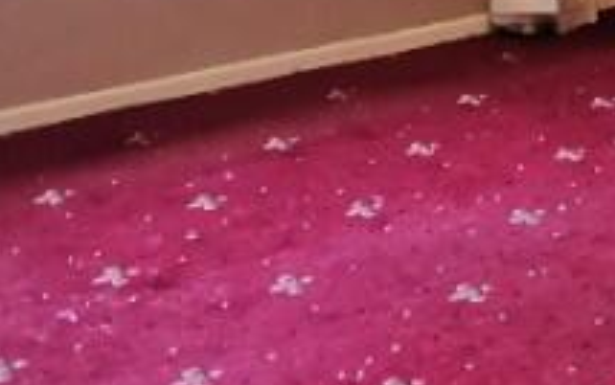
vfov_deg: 15.0
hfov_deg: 23.2
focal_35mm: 81
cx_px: 756
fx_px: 1358
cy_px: -181
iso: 320
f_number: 2.2
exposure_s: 1/50
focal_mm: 2.26
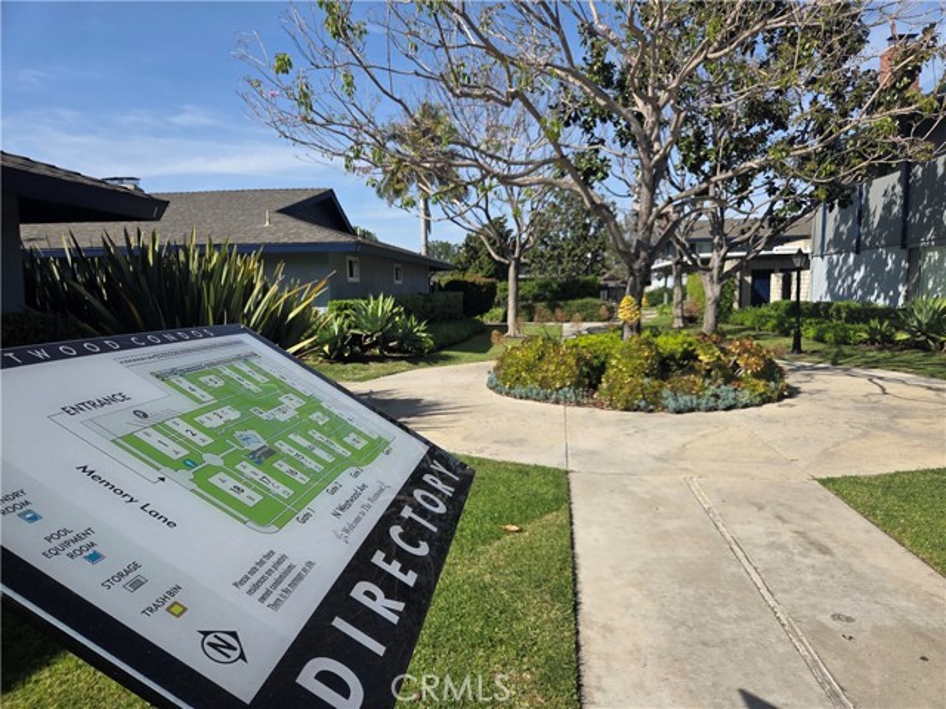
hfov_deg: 73.9
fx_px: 629
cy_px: 354
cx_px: 473
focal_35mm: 23
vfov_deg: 58.9
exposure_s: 1/5699
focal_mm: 5.4
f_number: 1.8
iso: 80
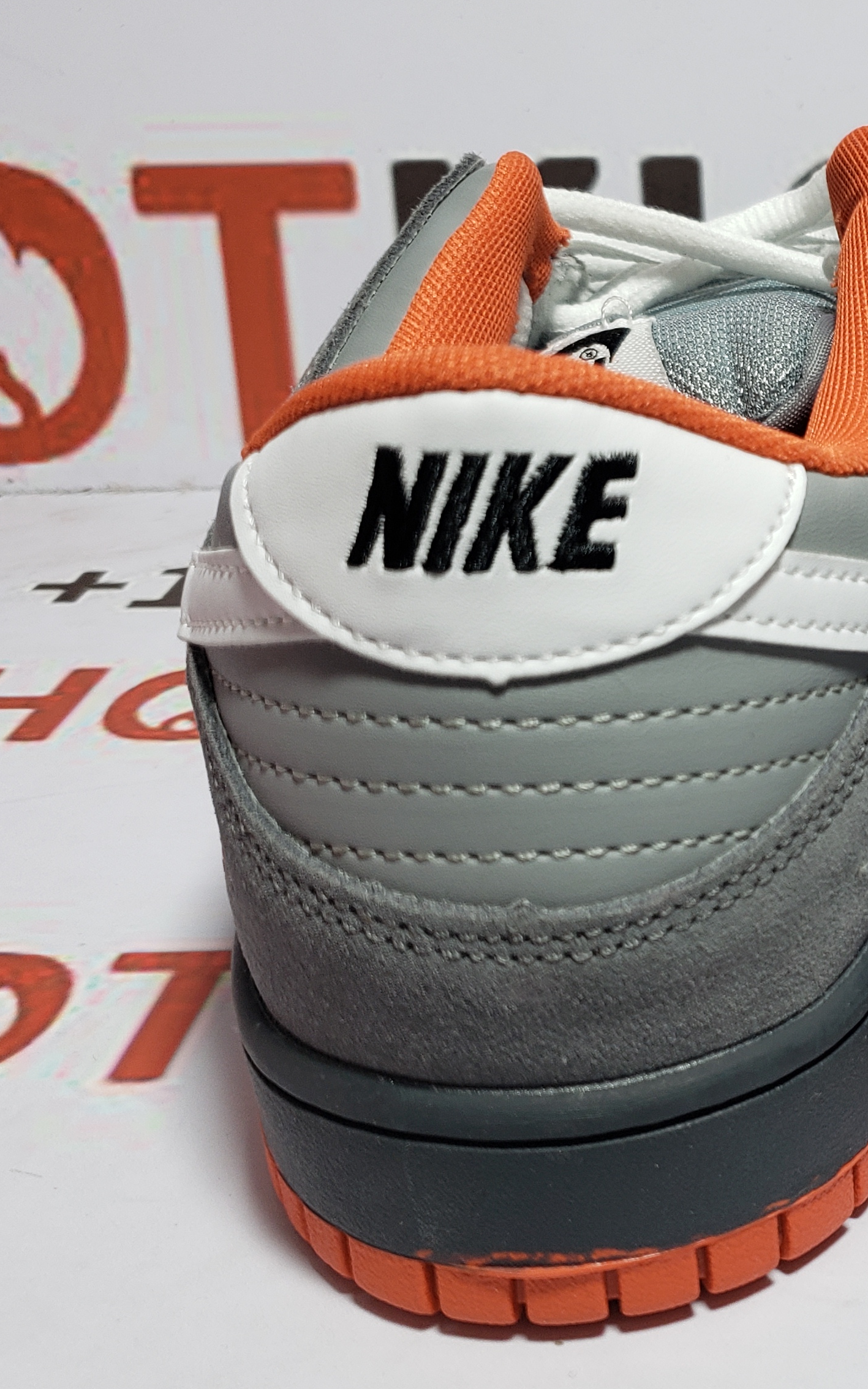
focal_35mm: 49
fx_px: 1855
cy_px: 753
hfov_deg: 24.1
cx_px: 1022
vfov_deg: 41.0
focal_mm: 4.3
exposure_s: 1/374
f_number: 1.5
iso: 50
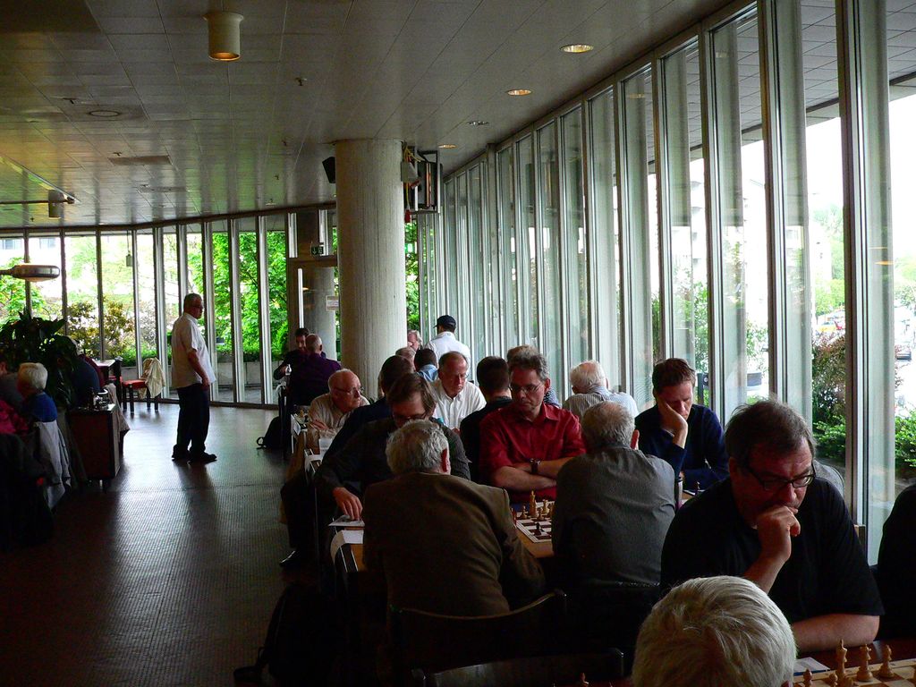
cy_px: 344
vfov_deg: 39.7
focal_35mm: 36
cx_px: 458
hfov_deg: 51.4
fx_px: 953
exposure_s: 1/100
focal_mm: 6
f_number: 2.8
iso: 400
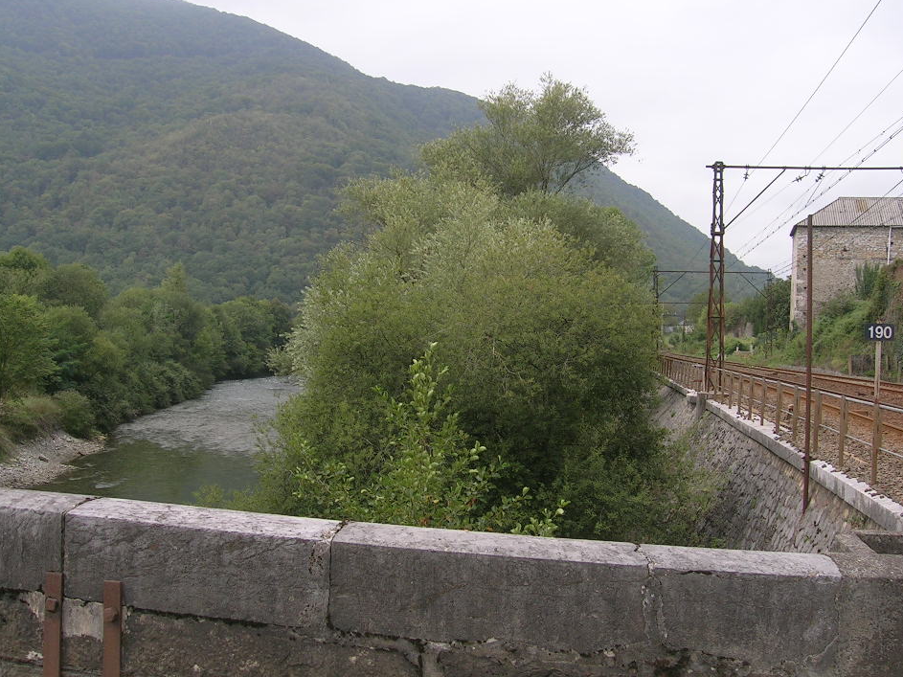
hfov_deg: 49.0
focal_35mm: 38
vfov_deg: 37.7
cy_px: 325
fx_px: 991
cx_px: 472
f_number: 4.8
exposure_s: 1/248
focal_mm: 5.4
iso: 50
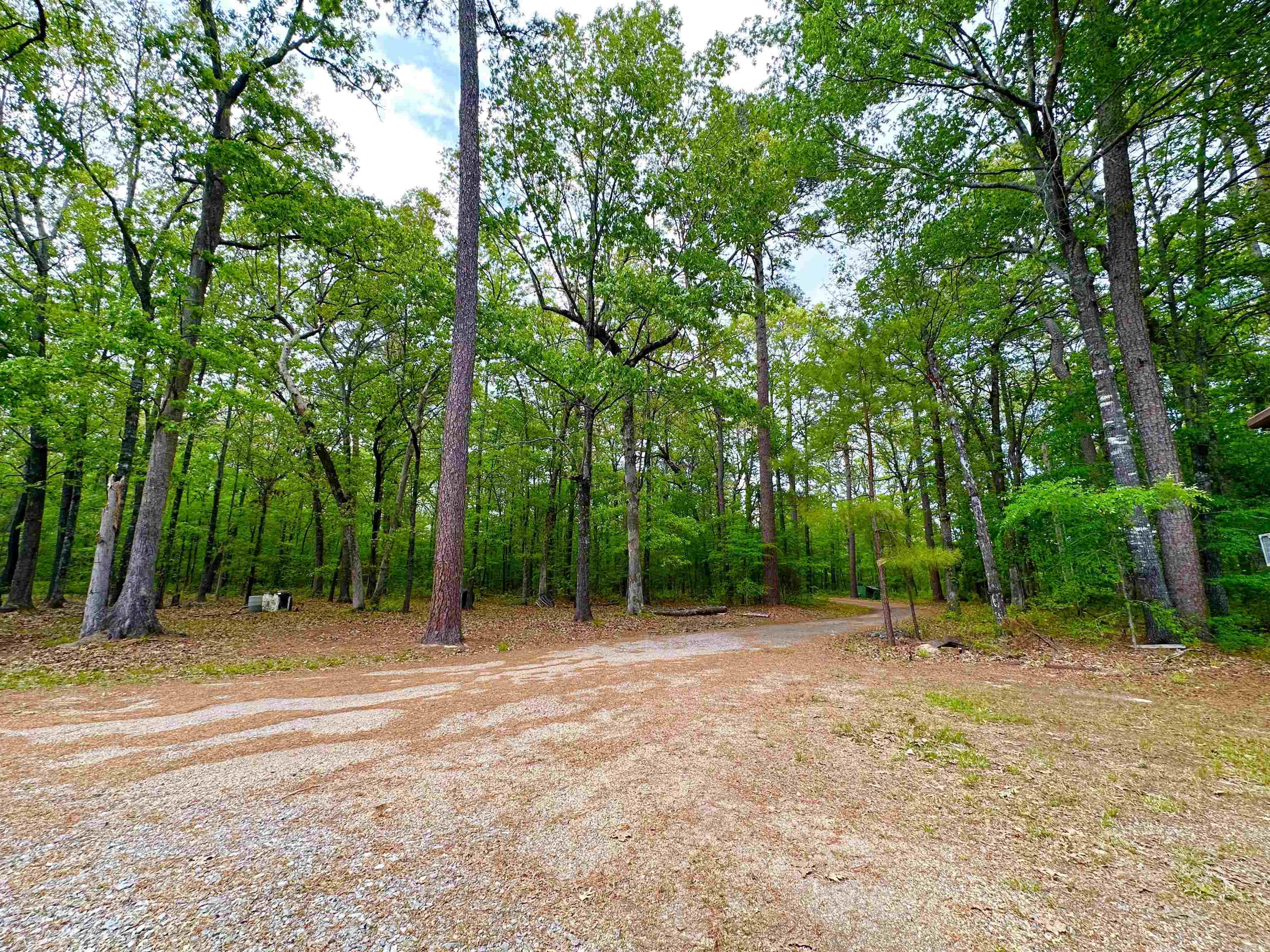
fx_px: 514
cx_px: 635
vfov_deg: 85.7
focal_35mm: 14
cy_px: 476
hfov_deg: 102.1
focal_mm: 2.22
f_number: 2.2
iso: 40
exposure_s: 1/235
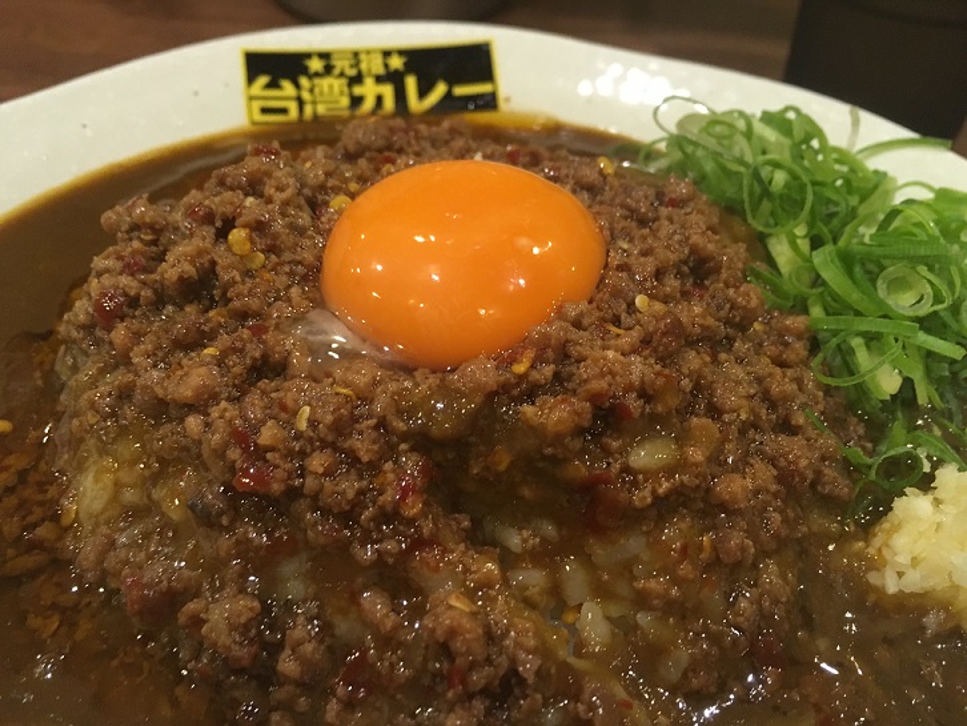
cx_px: 484
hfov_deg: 61.6
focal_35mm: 29
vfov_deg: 48.3
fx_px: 810
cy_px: 363
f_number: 2.2
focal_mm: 4.15
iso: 200
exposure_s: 1/24
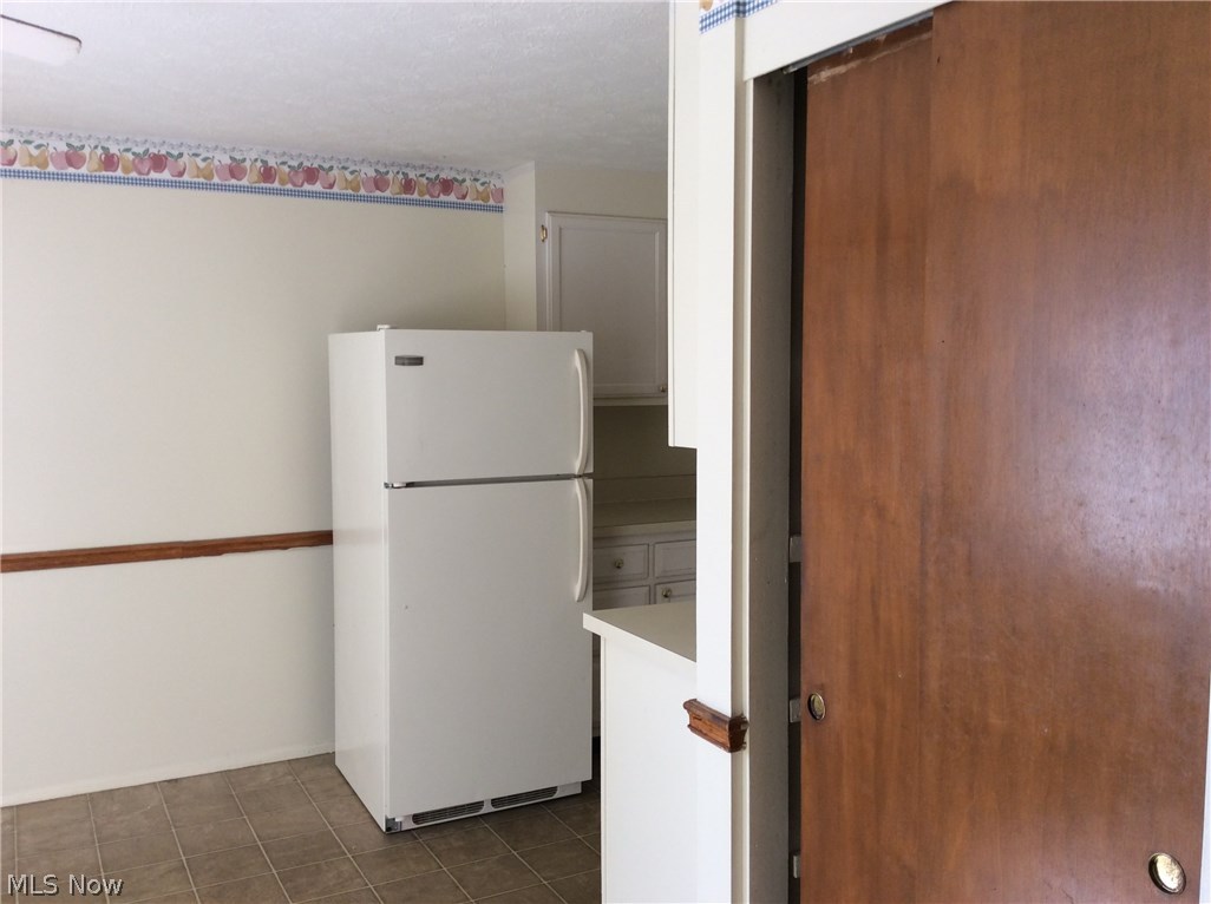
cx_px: 606
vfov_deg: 44.0
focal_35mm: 32
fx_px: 1118
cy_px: 452
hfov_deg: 56.9
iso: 32
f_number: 2.4
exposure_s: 1/40
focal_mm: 3.3
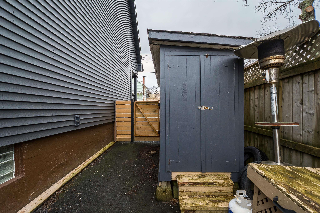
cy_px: 106
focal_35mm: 15
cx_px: 160
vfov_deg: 77.3
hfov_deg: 100.4
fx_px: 133
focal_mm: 10
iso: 400
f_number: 6.3
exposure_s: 1/200
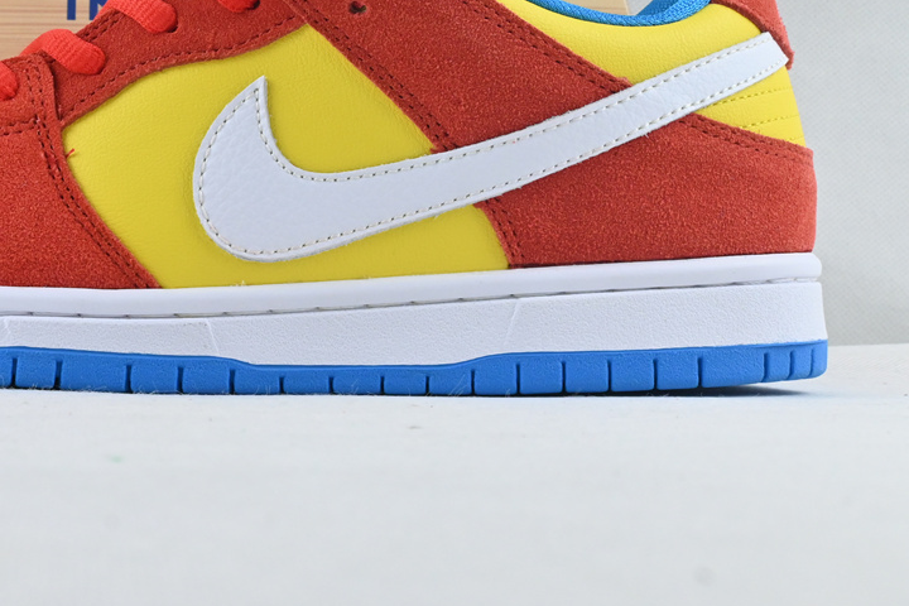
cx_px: 192
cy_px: 135
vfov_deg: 17.8
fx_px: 1925
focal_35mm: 76
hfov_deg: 26.1
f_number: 10
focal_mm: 30.5
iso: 1000
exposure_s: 1/125
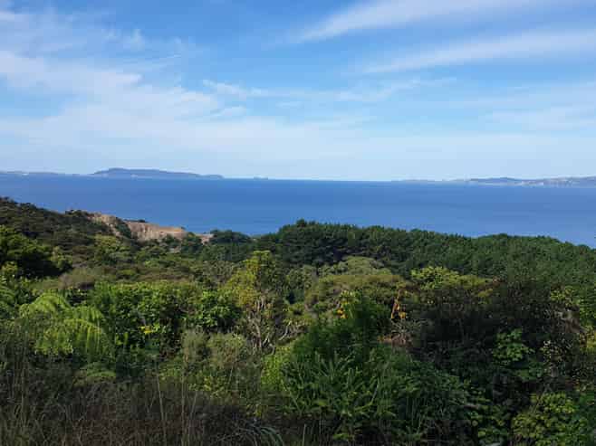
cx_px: 298
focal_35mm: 26
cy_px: 223
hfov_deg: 67.3
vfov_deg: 53.0
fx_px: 447
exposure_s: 1/1656
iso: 50
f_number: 2.4
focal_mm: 4.3
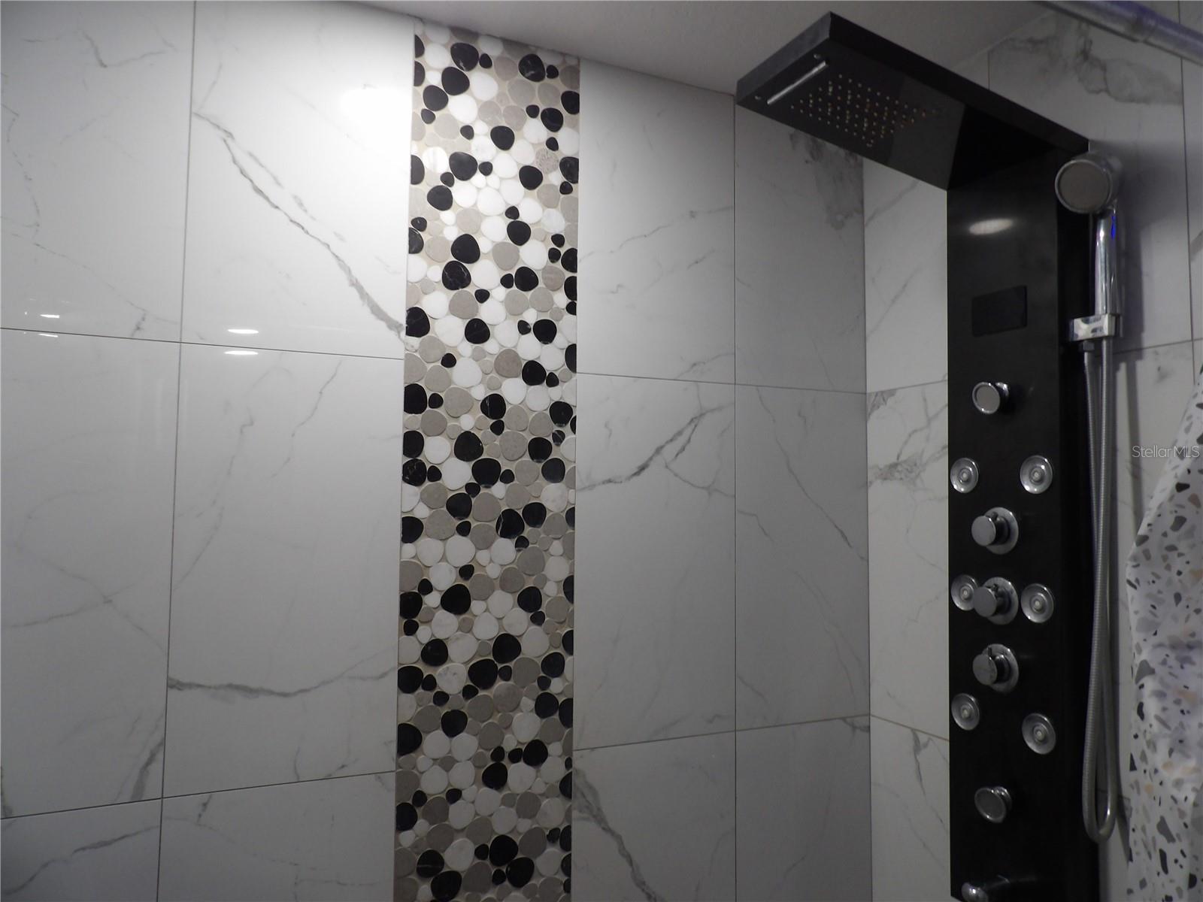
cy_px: 451
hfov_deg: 71.6
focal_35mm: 24
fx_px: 834
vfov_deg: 56.8
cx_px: 602
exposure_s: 1/33
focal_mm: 4.3
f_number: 3.2
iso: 172
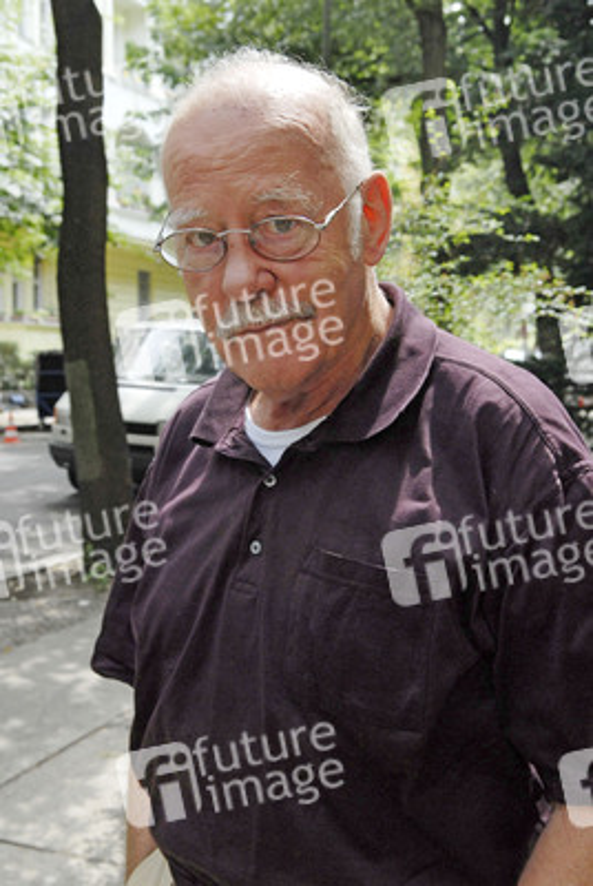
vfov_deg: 43.5
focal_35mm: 45
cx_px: 296
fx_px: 1108
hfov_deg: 30.0
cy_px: 443
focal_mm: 30
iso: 400
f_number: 7.1
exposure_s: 1/160
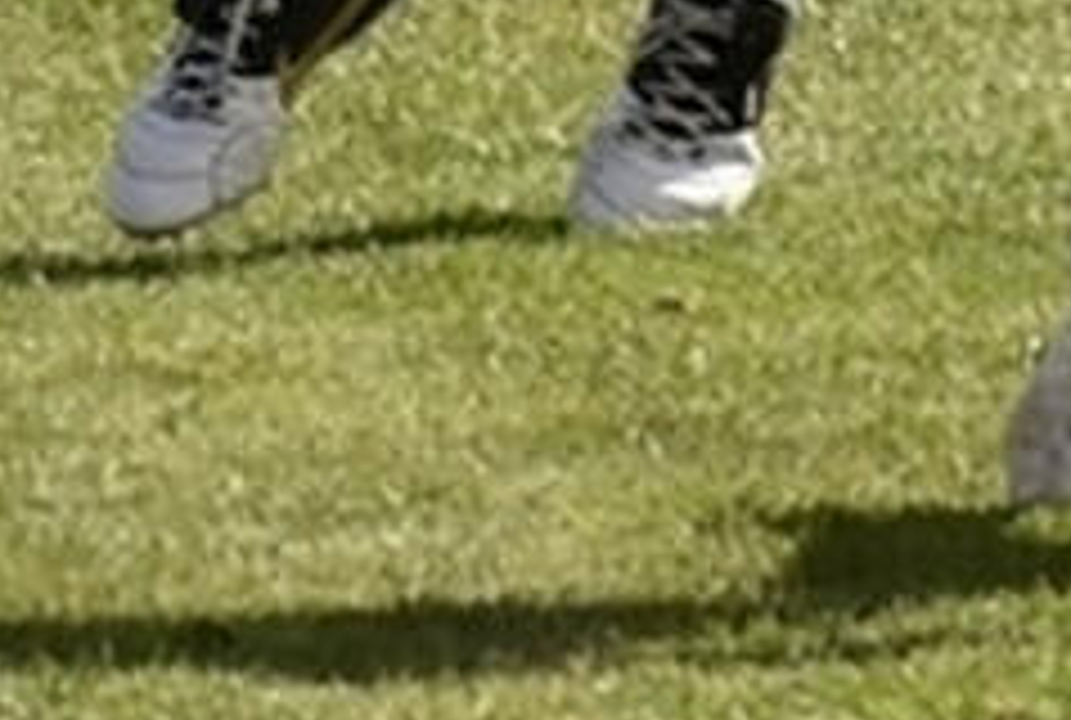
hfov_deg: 1.9
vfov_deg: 1.3
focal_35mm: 1057
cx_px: 1143
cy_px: -911
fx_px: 31525
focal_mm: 140
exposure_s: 1/2000
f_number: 5.6
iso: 400
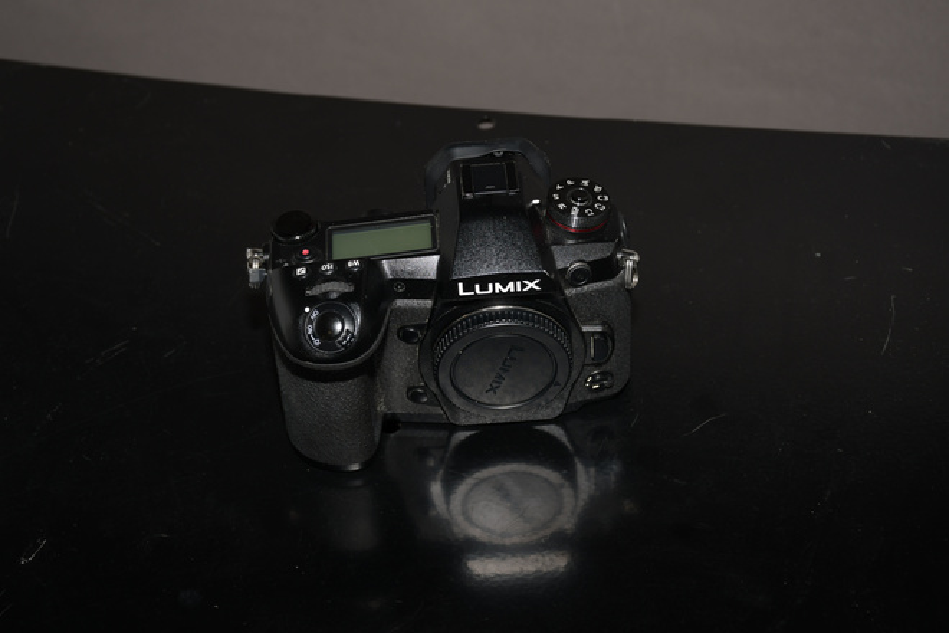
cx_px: 474
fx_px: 2056
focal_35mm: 78
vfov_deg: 17.5
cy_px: 316
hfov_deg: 26.0
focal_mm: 52
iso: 200
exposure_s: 1/125
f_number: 7.1
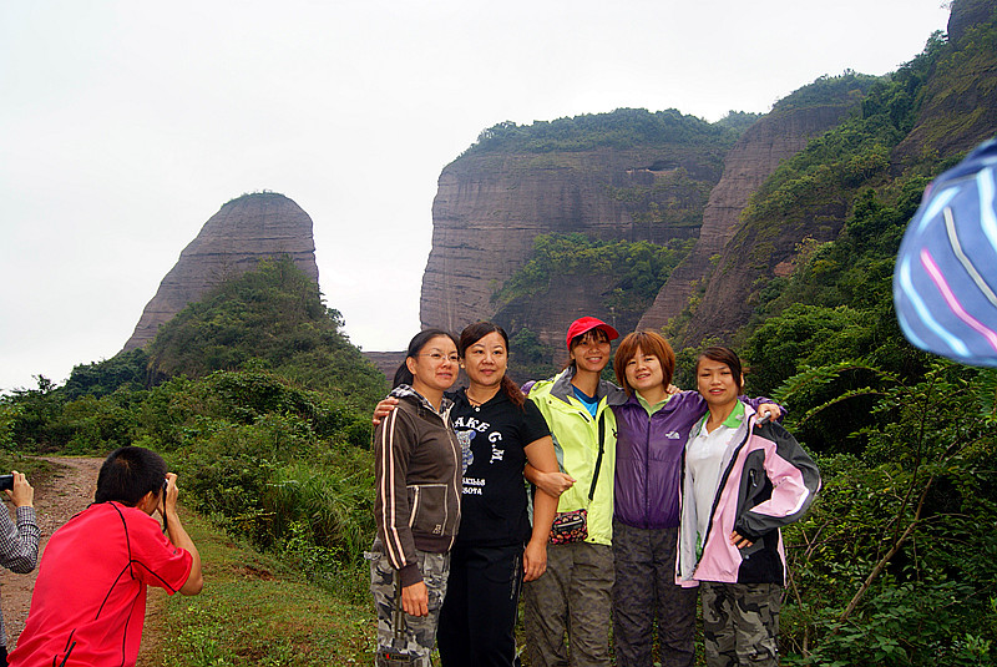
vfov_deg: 43.7
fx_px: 832
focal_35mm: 30
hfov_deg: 61.9
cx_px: 498
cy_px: 334
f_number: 4.5
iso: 100
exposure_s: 1/160
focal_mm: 20
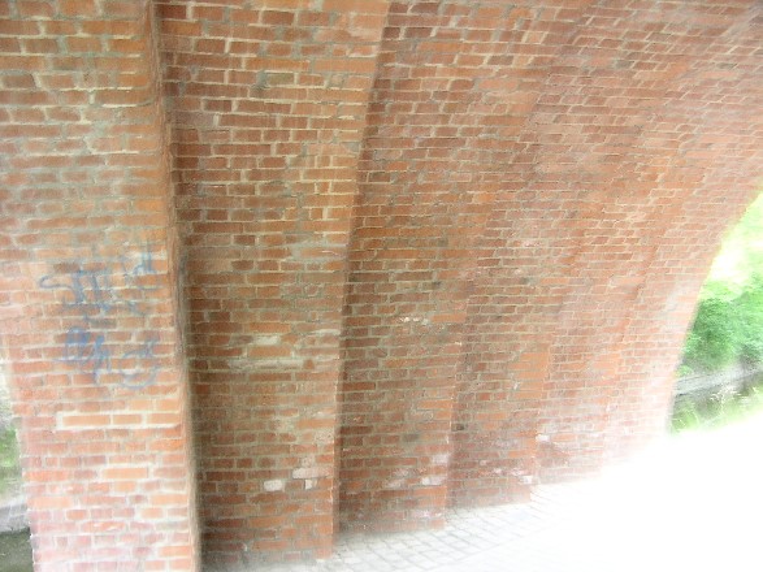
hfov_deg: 52.6
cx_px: 382
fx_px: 771
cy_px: 286
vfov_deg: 40.7
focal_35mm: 35
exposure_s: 1/3.3
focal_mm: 8.9
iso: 61
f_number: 2.8
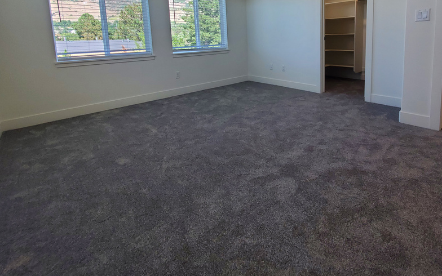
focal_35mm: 18
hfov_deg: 90.3
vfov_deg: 60.9
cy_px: 65
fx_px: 217
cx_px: 257
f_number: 2.2
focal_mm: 1.8
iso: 64
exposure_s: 1/60
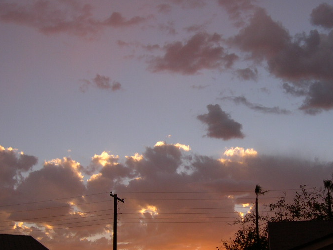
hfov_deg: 33.2
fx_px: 558
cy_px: 138
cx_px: 193
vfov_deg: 25.2
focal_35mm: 58
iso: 100
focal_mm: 8
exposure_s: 1/402
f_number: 2.8
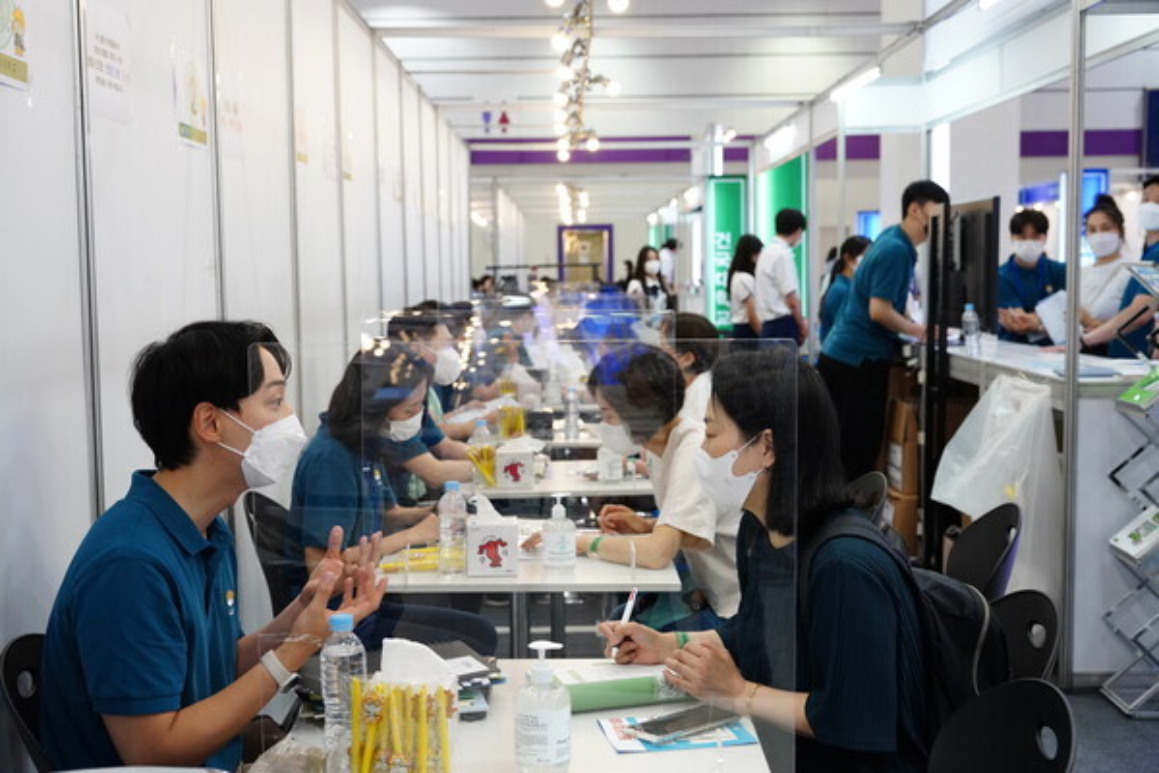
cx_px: 580
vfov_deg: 30.9
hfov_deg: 45.1
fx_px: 1397
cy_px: 386
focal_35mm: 43
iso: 3200
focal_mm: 43.4
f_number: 4.5
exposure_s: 1/250
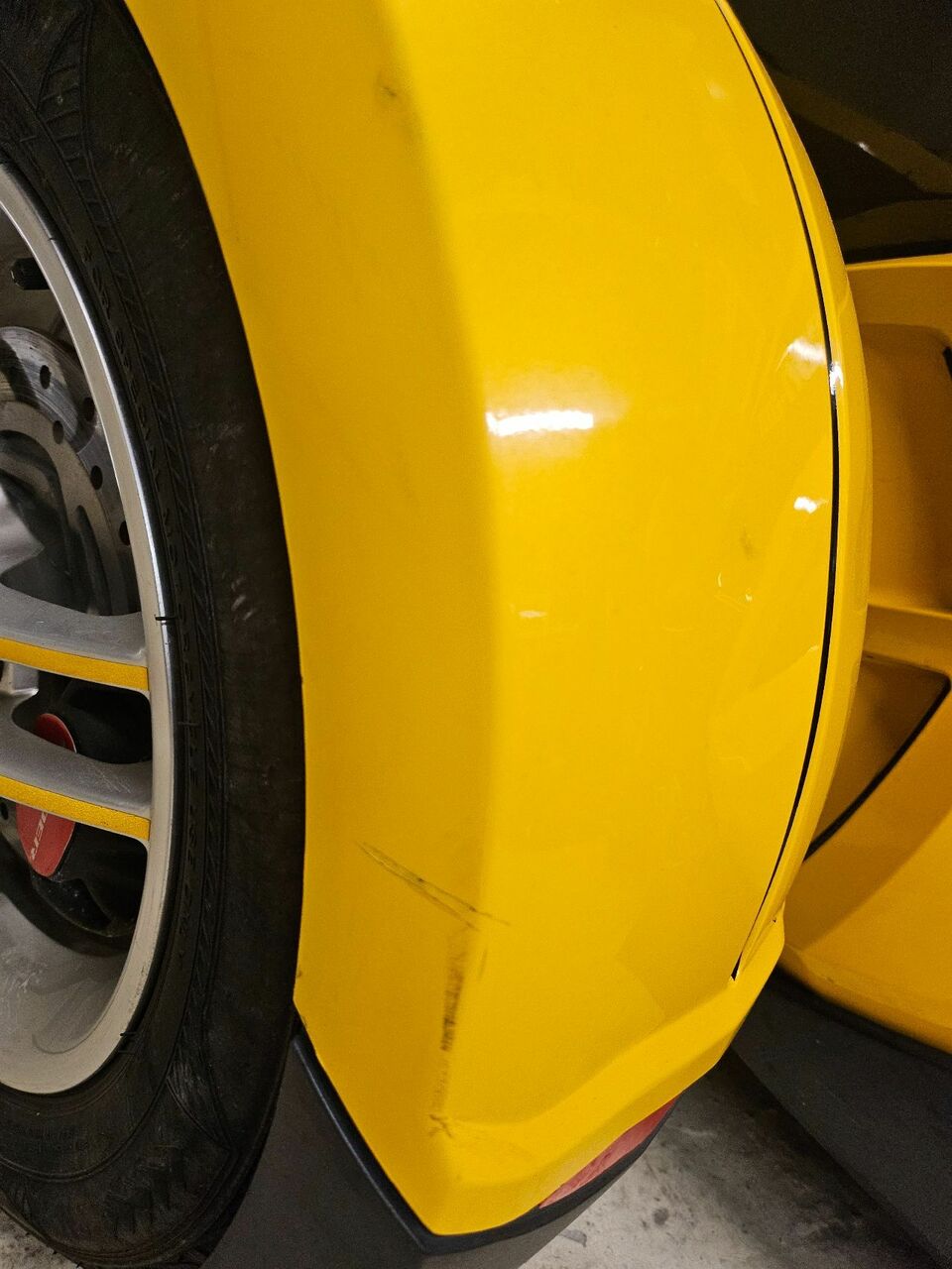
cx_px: 476
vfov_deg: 71.6
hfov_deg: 56.8
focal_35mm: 24
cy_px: 634
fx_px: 880
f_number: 1.8
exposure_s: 1/100
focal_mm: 5
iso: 500
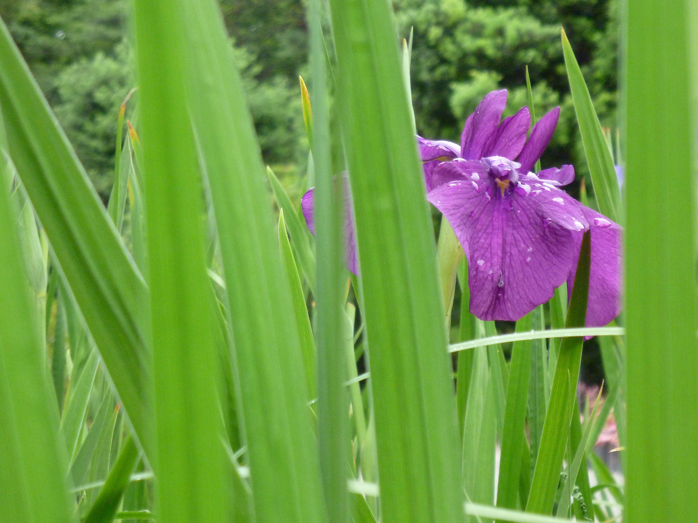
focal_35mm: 156
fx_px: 3146
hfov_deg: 12.7
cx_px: 349
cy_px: 262
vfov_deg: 9.5
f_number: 5.9
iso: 320
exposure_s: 1/125
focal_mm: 21.5
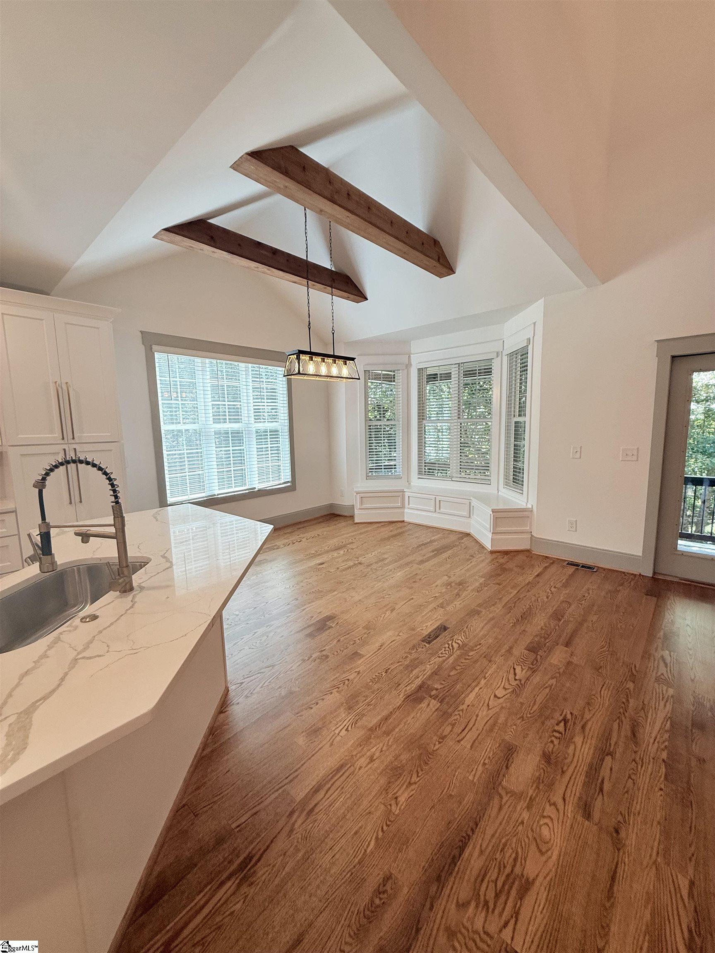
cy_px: 476
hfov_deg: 85.7
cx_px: 358
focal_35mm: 14
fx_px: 386
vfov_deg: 102.1
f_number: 2.2
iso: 100
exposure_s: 1/120
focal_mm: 2.22
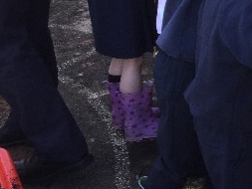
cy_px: -8
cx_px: 348
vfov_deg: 14.8
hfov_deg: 18.3
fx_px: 714
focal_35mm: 98
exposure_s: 1/111
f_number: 2.4
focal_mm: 3.3
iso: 25
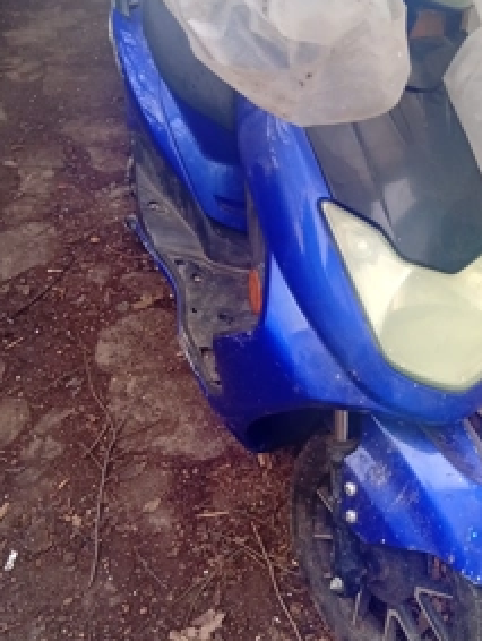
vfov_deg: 48.7
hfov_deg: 37.3
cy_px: 378
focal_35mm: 38
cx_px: 330
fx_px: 704
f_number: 1.8
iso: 115
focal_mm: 3.84
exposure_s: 1/50
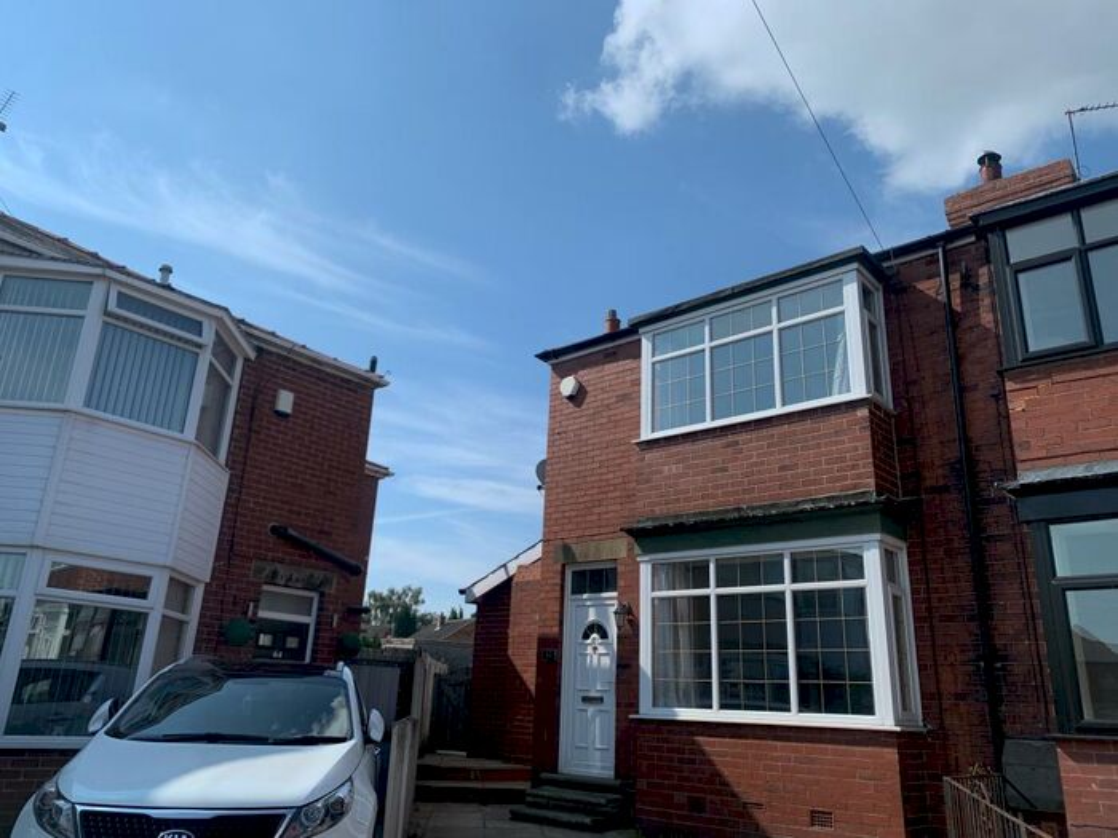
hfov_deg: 67.3
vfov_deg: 53.1
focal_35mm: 26
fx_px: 840
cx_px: 559
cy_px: 419
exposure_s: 1/2915
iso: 25
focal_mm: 4.25
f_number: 1.8
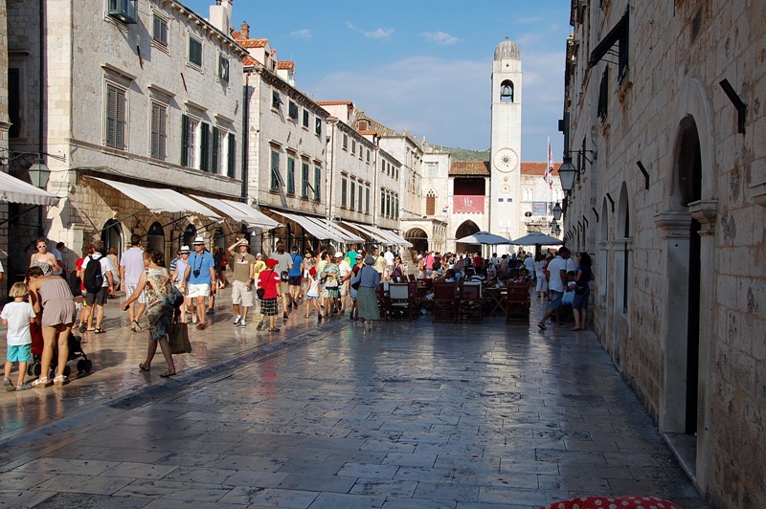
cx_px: 383
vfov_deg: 39.9
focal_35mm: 33
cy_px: 254
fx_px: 702
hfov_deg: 57.3
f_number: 9
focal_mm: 22
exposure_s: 1/320
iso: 200
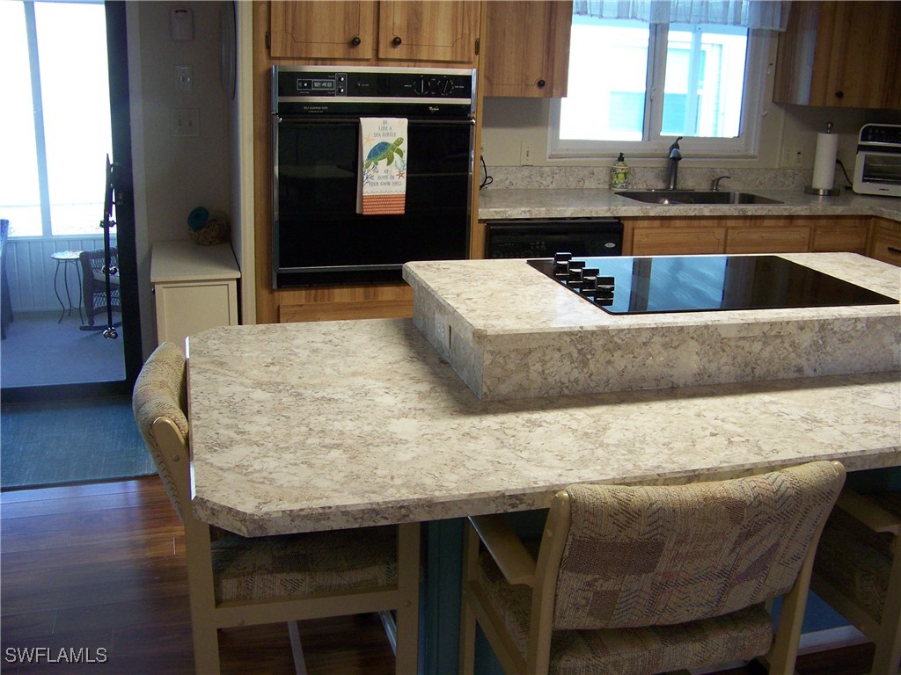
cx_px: 450
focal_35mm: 36
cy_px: 338
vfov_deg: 39.7
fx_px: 937
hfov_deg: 51.4
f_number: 2.8
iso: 160
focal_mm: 5.85
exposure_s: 1/30
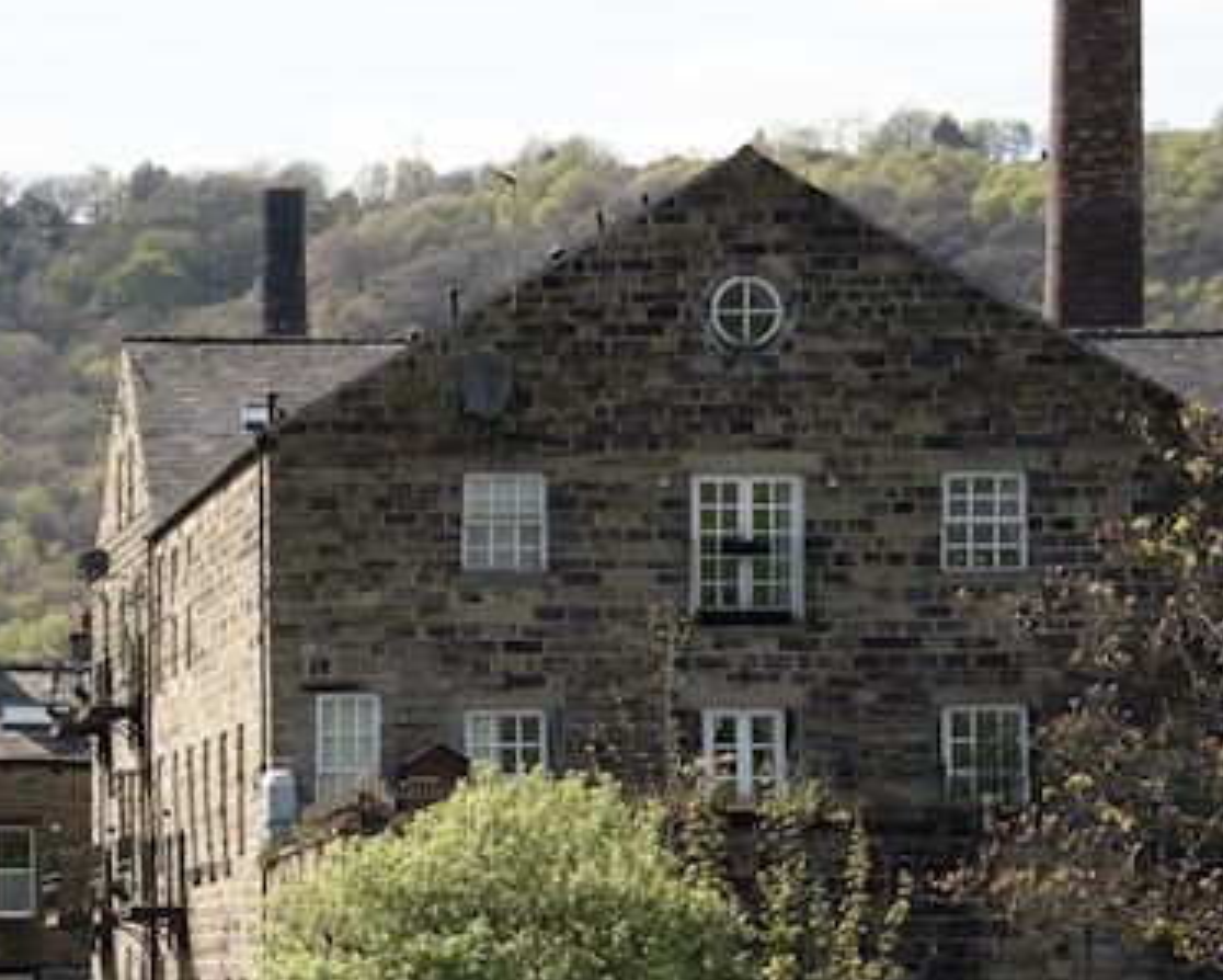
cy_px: 789
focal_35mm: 193
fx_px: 6990
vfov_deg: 8.0
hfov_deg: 9.9
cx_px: 23
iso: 250
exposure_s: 1/500
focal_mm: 85
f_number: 6.3
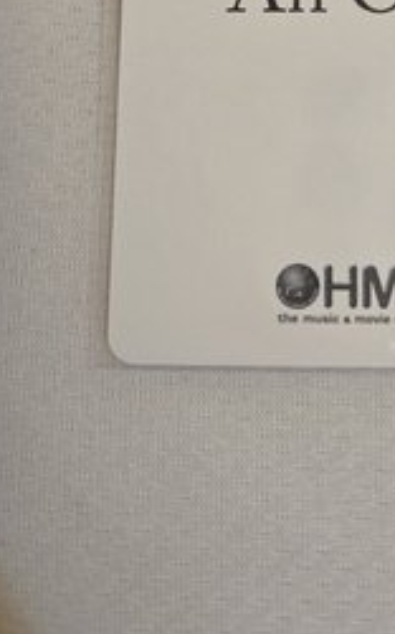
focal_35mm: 52
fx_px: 897
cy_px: -9
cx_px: 311
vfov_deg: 35.0
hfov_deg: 24.5
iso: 400
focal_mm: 5.4
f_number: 1.8
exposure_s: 1/120
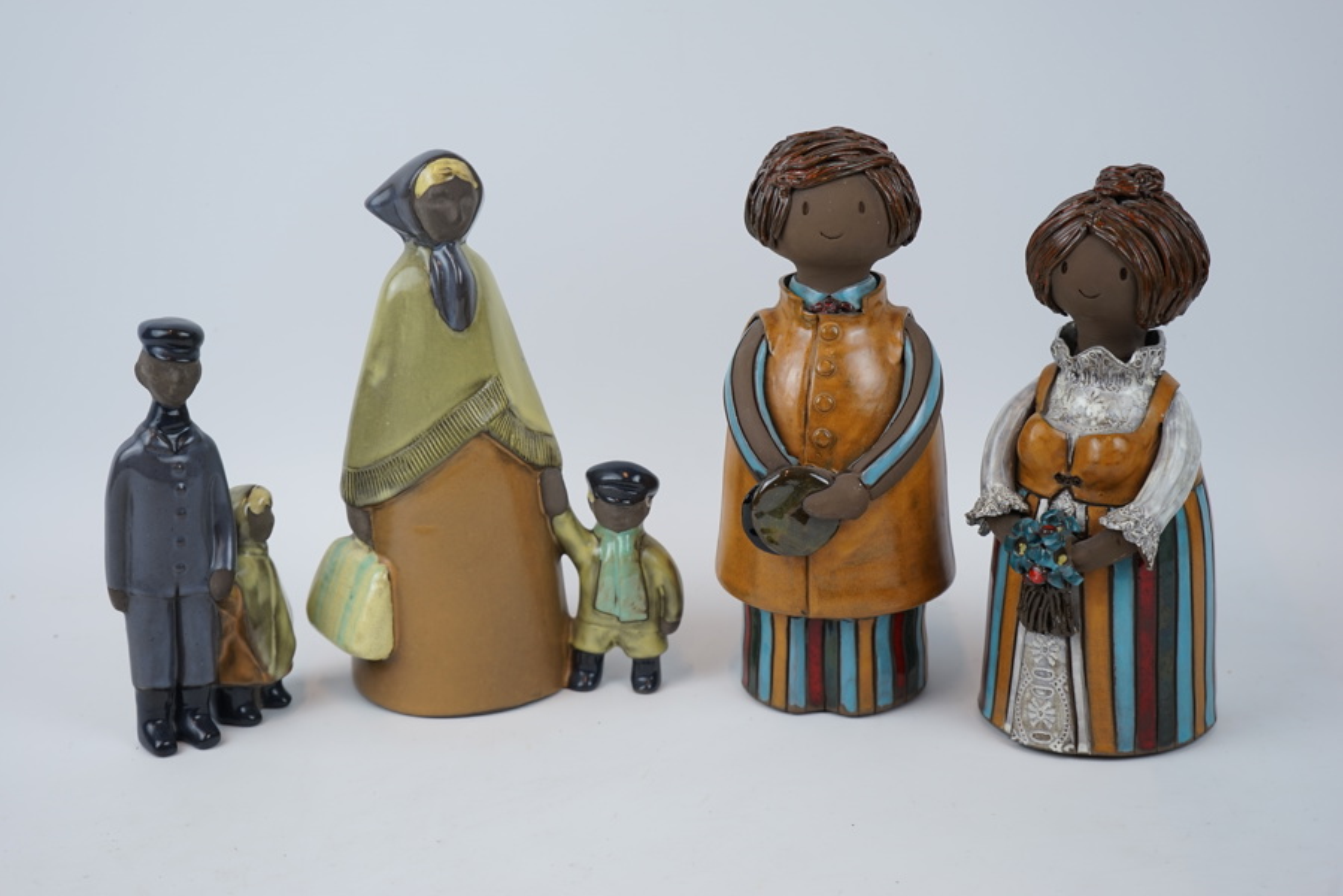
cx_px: 672
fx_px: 2425
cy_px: 448
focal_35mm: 65
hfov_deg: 31.0
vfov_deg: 20.9
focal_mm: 65
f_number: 5.6
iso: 125
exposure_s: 1/80
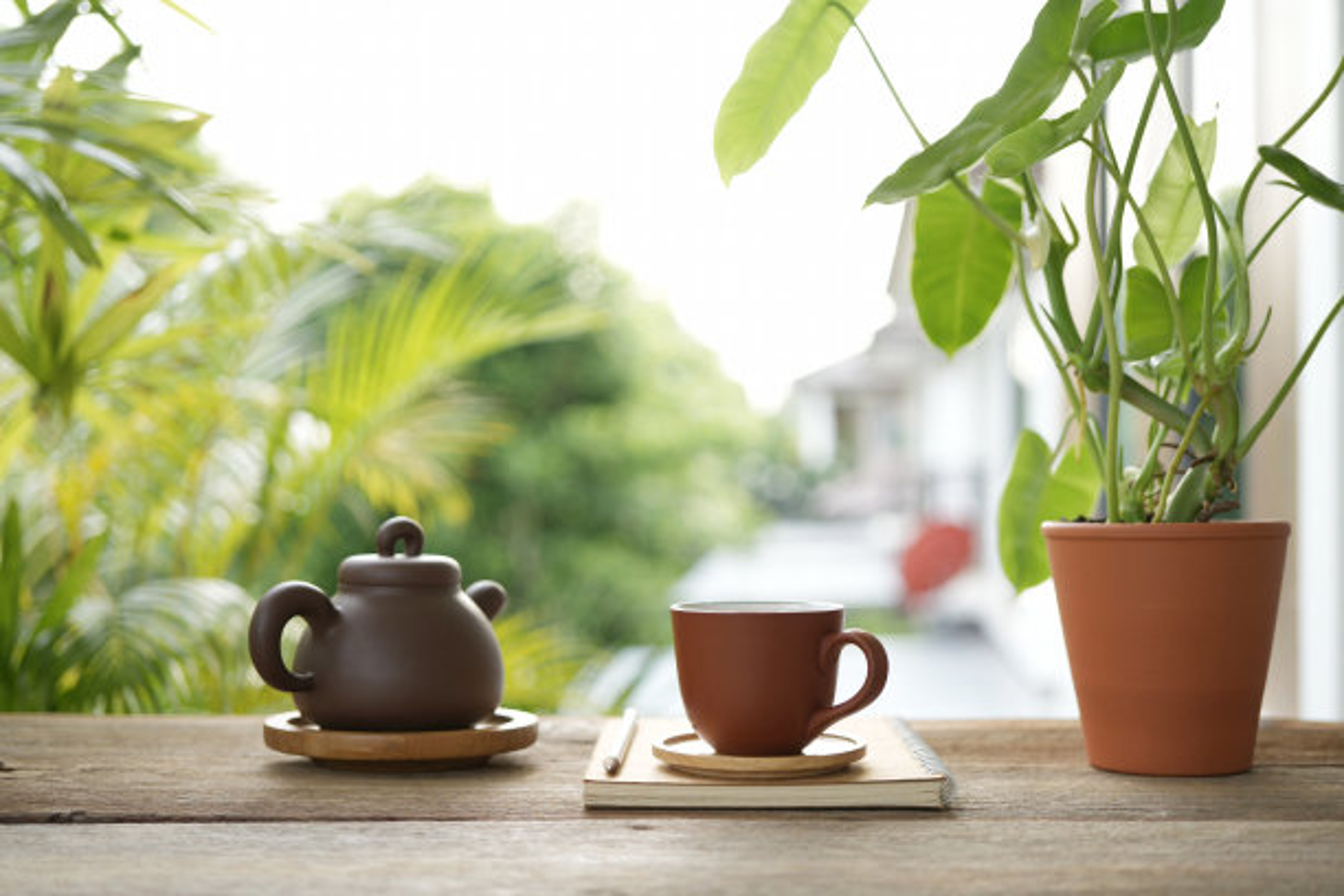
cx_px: 672
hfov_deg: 39.6
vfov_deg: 27.0
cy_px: 448
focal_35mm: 50
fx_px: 1867
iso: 100
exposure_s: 1/60
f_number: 2.8
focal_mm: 50
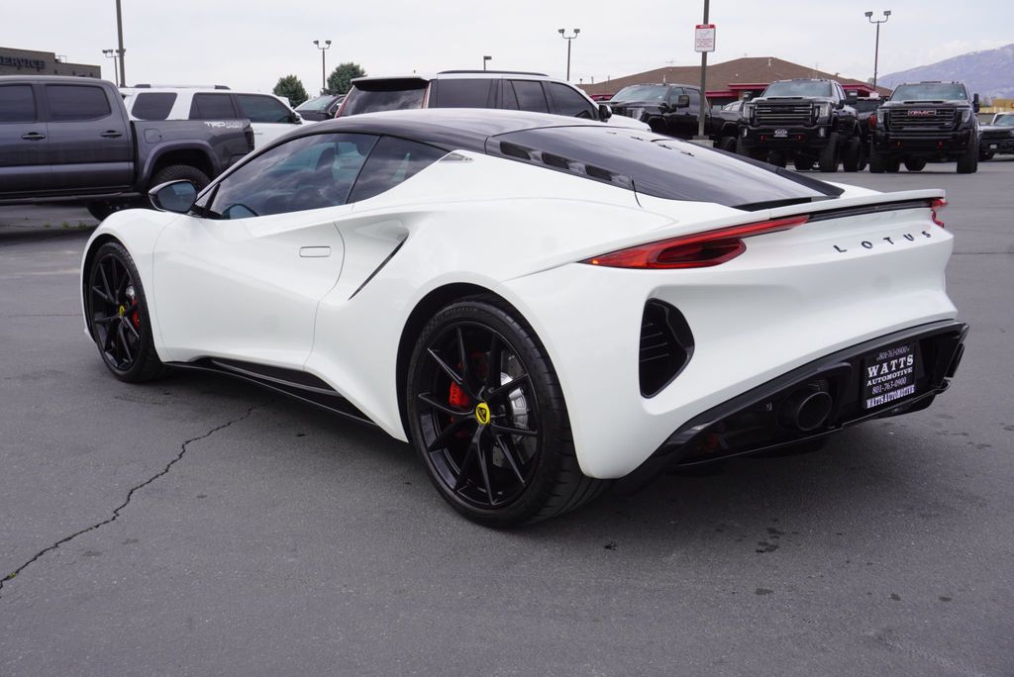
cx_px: 507
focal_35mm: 38
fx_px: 1057
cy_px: 338
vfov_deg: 35.5
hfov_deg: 51.3
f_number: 9
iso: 100
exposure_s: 1/125
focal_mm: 25
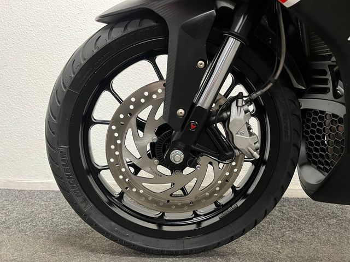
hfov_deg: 67.3
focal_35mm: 26
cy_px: 131
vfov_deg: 53.1
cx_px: 175
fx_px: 263
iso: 400
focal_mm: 5.1
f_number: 1.6
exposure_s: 1/33
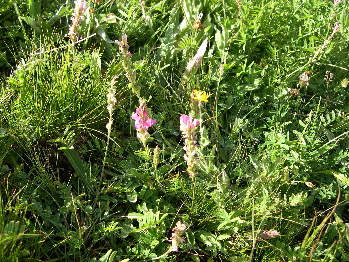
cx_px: 174
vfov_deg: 37.7
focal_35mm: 38
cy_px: 131
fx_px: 383
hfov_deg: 49.0
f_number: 2.8
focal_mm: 8
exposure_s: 1/294
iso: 100
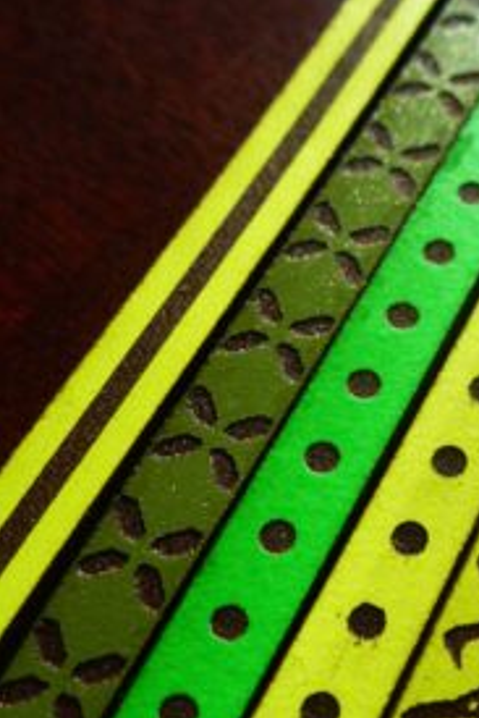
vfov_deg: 33.9
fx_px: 1176
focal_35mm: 59
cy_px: 367
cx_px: 493
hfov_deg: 22.1
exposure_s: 1/500
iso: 100
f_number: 3.9
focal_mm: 7.4
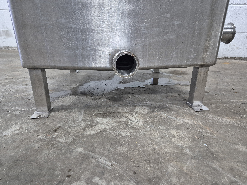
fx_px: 164
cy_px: 92
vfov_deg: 58.9
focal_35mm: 23
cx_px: 124
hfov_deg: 73.9
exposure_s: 1/120
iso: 800
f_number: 1.8
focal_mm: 5.4
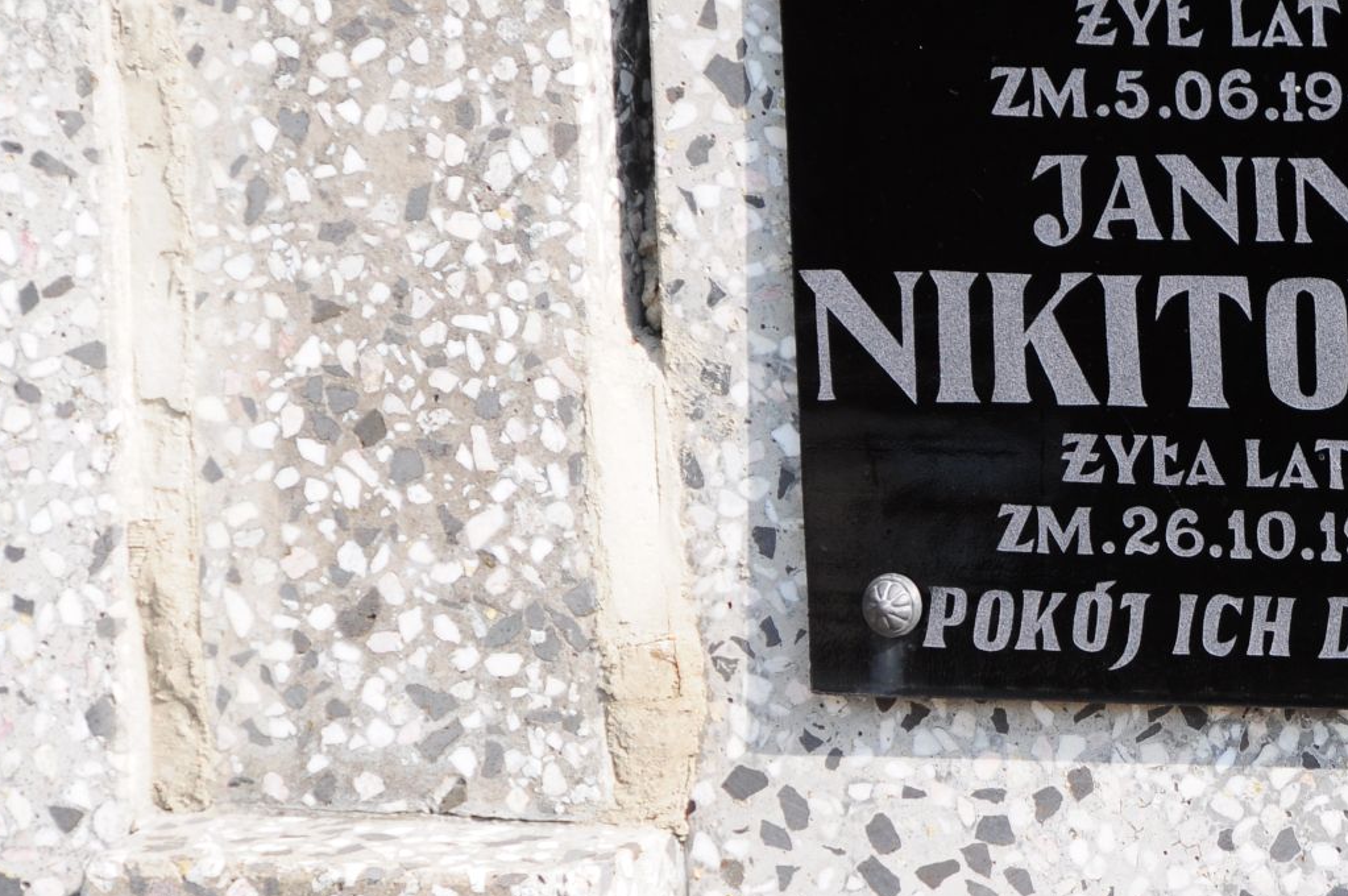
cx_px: 1291
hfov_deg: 6.2
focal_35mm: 330
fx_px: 12346
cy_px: 198
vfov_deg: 4.2
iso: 250
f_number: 7.1
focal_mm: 105
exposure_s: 1/400
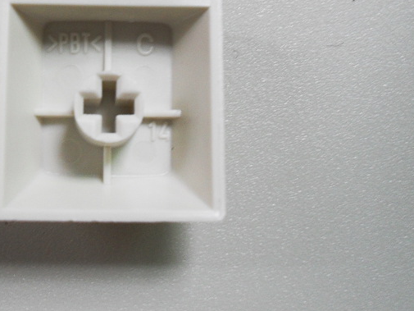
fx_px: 849
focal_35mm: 71
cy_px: 51
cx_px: 136
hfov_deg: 27.2
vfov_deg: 20.4
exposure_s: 1/30
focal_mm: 6.3
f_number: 3.2
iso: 120
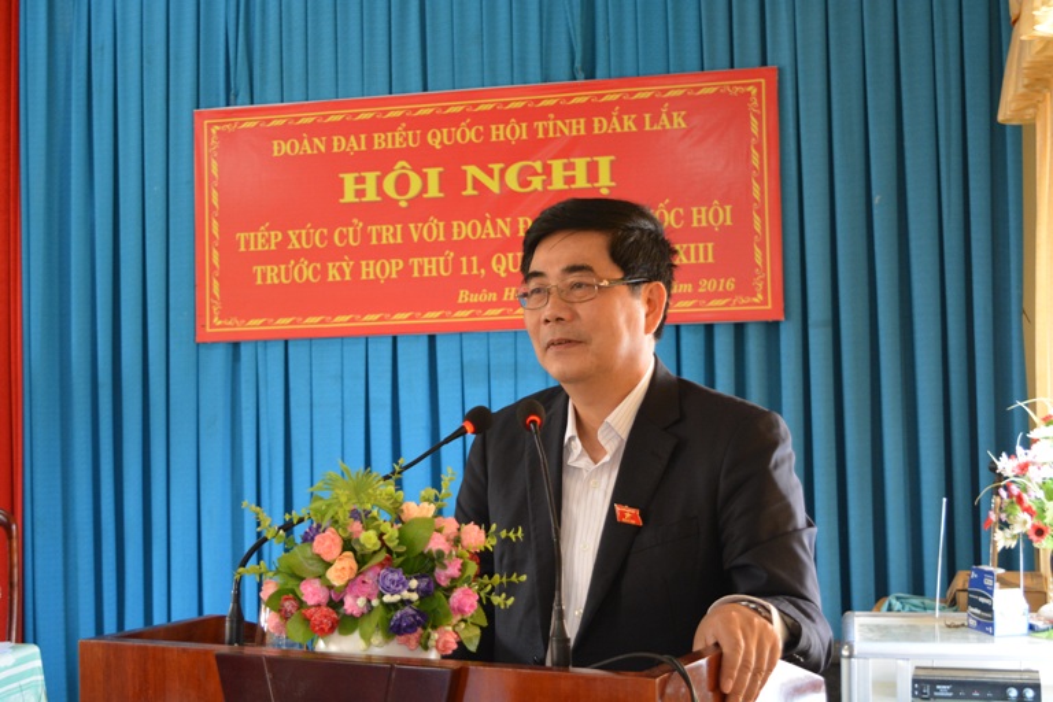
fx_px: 1536
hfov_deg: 37.9
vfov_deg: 25.8
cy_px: 351
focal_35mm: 52
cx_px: 526
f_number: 4.5
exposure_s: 1/60
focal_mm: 35
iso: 1600
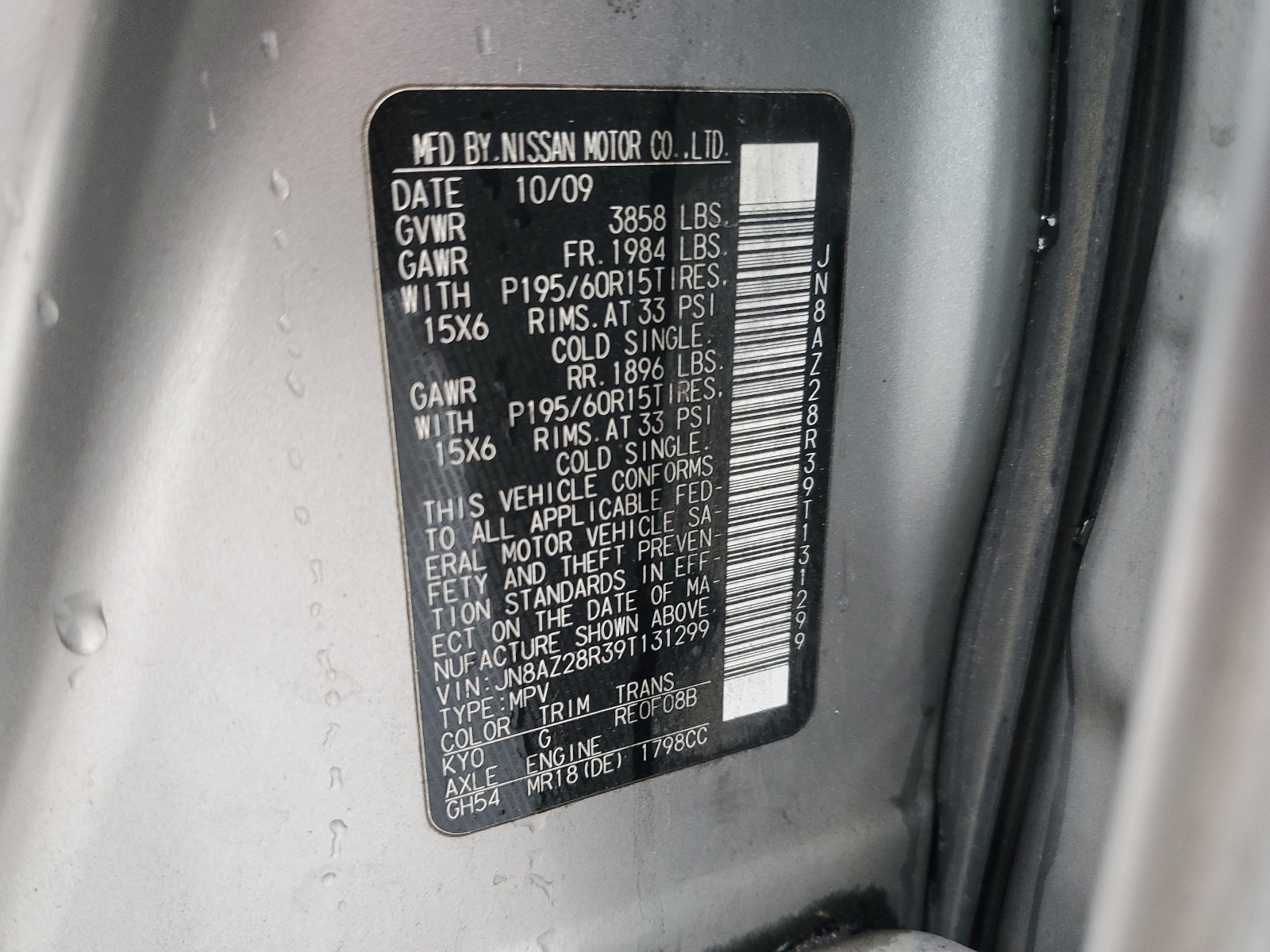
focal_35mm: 26
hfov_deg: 67.3
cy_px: 476
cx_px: 635
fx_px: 954
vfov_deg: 53.1
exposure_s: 1/60.2
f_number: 1.5
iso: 104
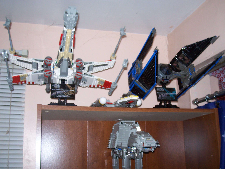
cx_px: 112
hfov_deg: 44.8
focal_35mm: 42
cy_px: 84
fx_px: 273
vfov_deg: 34.3
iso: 125
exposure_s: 1/60
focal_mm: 7
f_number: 3
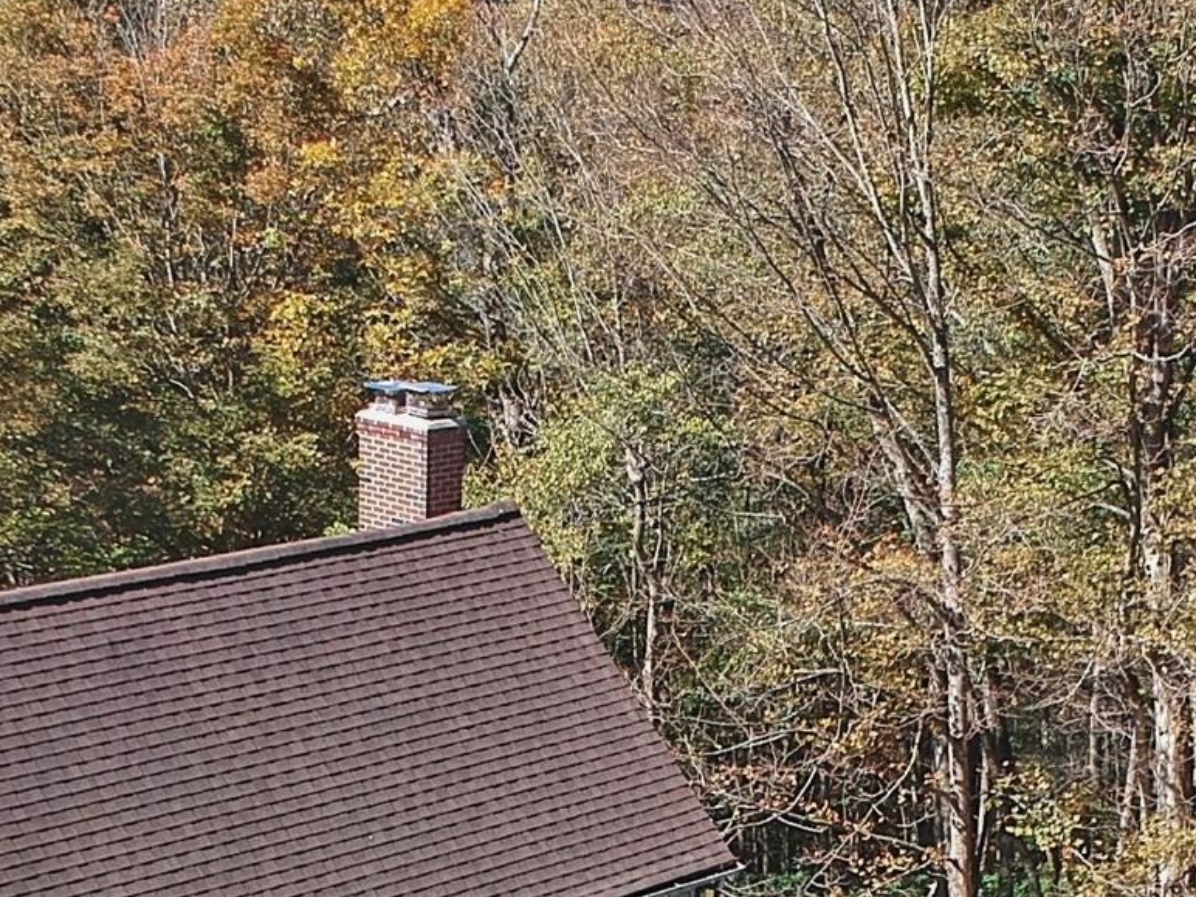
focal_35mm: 97
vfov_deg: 14.6
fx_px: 3351
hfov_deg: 20.2
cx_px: 749
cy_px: 1174
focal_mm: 4.49
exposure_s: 1/400
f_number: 2.6
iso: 100
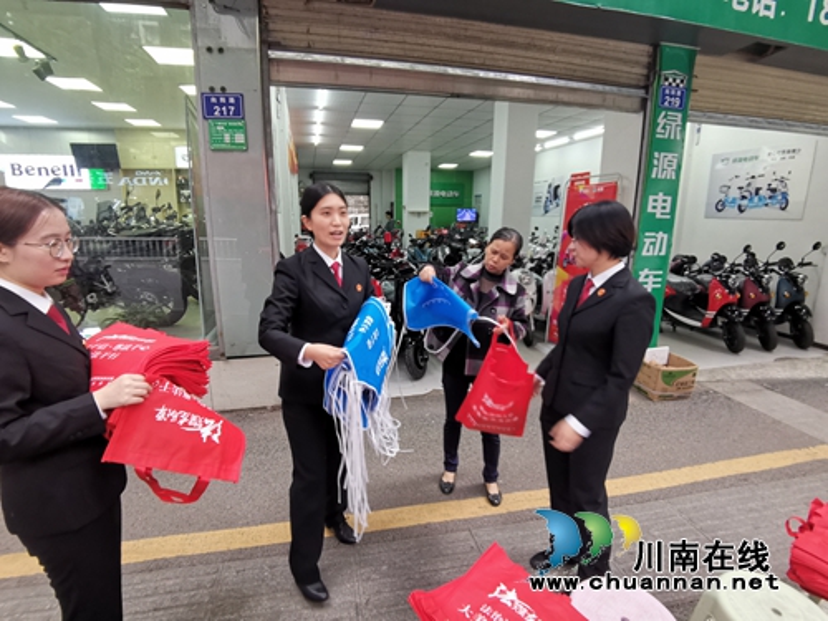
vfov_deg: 74.7
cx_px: 414
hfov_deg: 91.0
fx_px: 407
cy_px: 310
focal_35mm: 17
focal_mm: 2.26
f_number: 2.2
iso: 200
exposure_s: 1/50
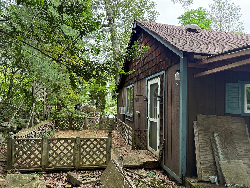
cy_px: 94
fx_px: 173
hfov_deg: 71.6
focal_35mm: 24
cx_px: 125
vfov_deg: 56.8
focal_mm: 6.76
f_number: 1.78
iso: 200
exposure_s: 1/226
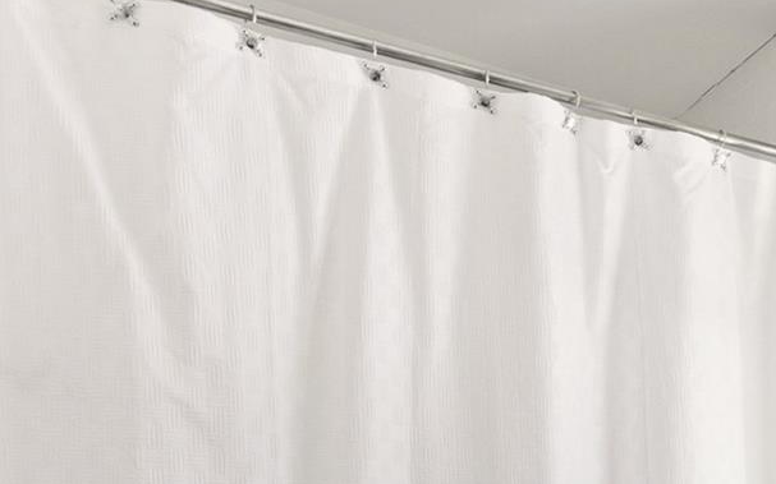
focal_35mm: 55
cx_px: 1166
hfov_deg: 26.5
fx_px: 1163
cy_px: 656
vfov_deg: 21.0
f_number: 9
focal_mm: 16
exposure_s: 1/50
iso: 250
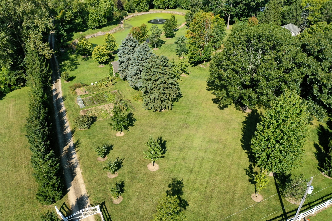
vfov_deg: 46.4
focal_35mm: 28
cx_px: 166
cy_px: 110
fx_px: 258
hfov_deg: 65.5
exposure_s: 1/500
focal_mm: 10.26
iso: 100
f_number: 6.3
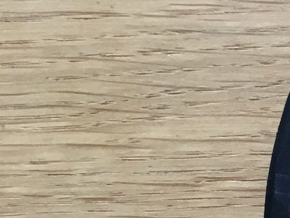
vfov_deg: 10.2
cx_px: 710
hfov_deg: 11.3
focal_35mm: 144
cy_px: 228
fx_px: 1206
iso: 32
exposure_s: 1/33
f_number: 2.2
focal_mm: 4.15
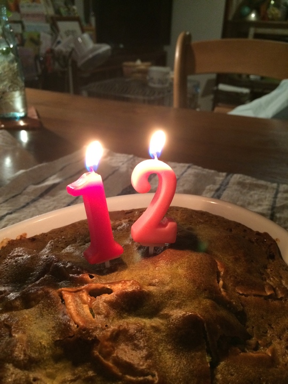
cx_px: 144
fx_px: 333
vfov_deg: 60.0
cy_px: 192
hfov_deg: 46.8
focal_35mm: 30
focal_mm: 4.12
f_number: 2.2
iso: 320
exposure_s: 1/20
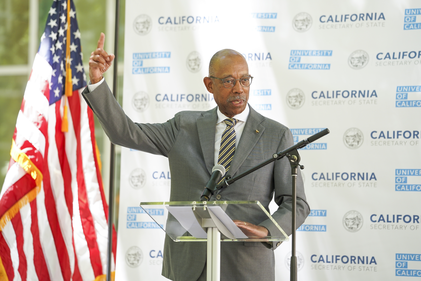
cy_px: 140
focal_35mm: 152
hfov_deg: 13.5
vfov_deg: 9.0
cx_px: 210
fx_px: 1777
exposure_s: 1/250
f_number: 3.5
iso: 640
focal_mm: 152
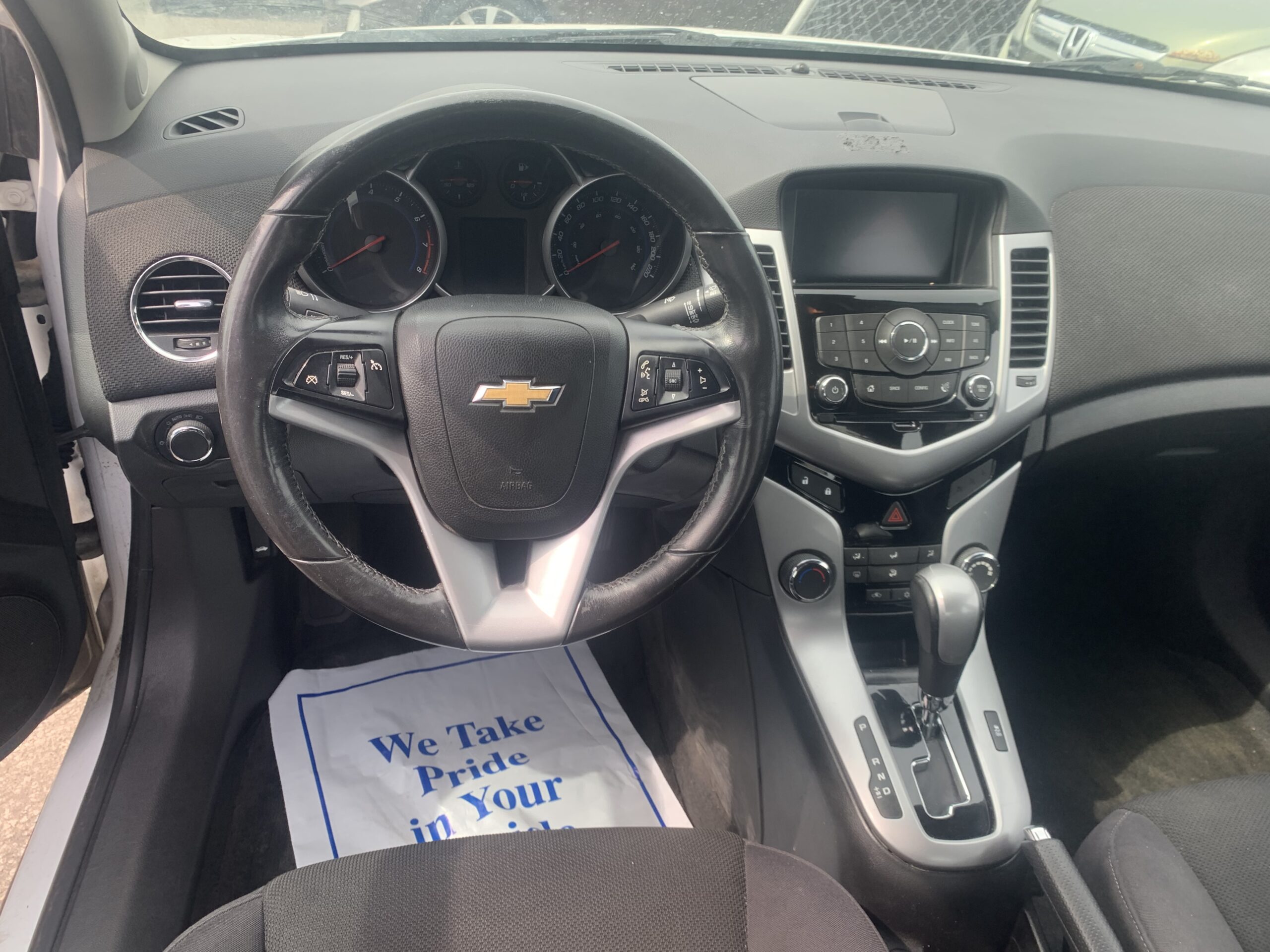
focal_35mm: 26
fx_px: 954
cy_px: 476
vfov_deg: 53.1
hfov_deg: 67.3
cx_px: 635
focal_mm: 4.25
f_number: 1.8
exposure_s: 1/149
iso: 25
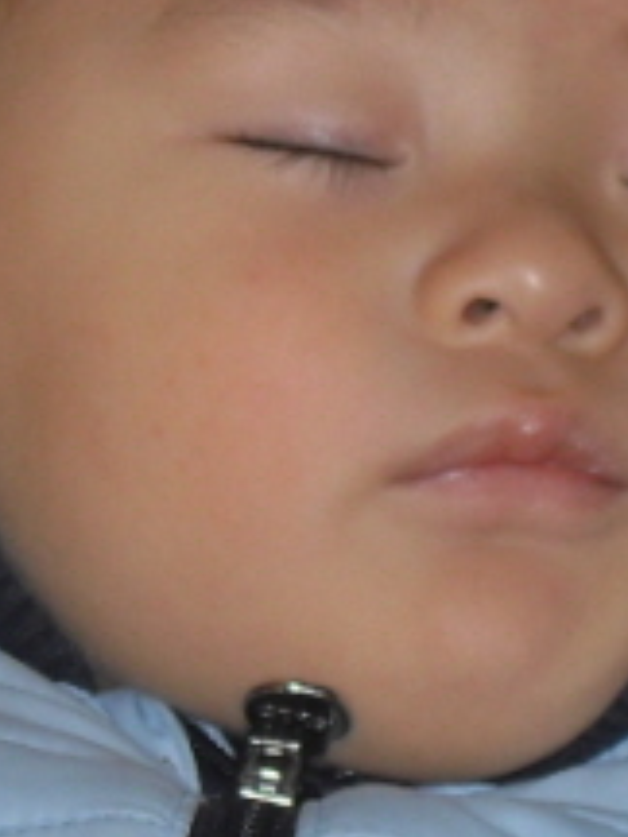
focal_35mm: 308
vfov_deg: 6.4
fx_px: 7450
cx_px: 78
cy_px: 110
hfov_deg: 4.8
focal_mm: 11.8
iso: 100
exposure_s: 1/60
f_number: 4
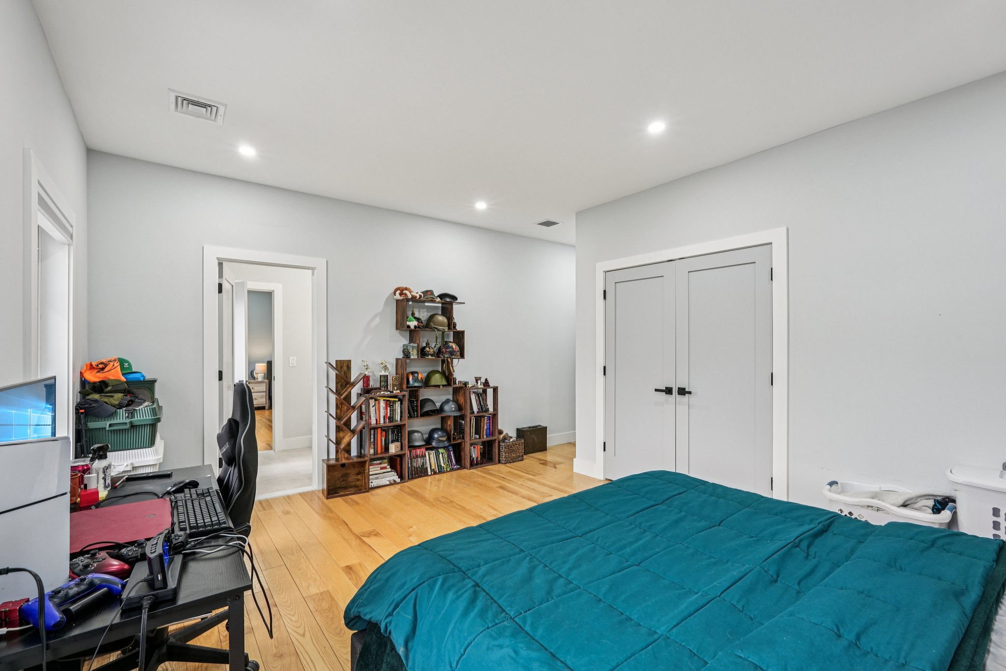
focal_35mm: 16
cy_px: 336
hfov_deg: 96.7
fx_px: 447
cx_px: 503
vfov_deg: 73.7
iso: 400
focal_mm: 16
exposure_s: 1/10
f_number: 9
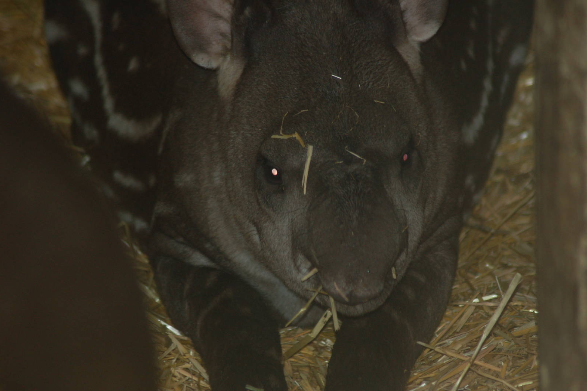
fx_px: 4678
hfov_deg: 7.2
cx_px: 294
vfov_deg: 4.8
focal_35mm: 287
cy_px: 196
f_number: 4.8
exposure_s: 1/60
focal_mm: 190
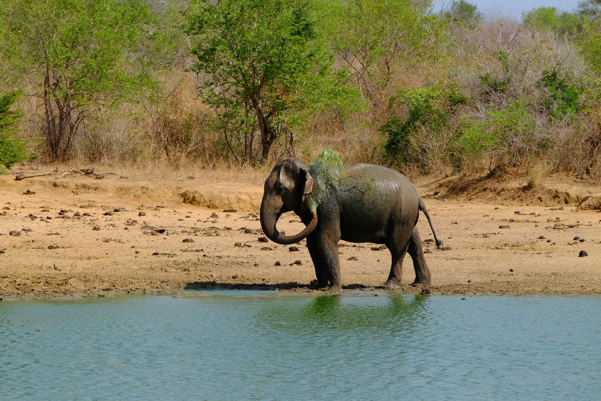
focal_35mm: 203
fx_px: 3389
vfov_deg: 6.8
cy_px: 200
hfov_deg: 10.1
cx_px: 300
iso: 800
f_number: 13
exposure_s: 1/450
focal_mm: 135
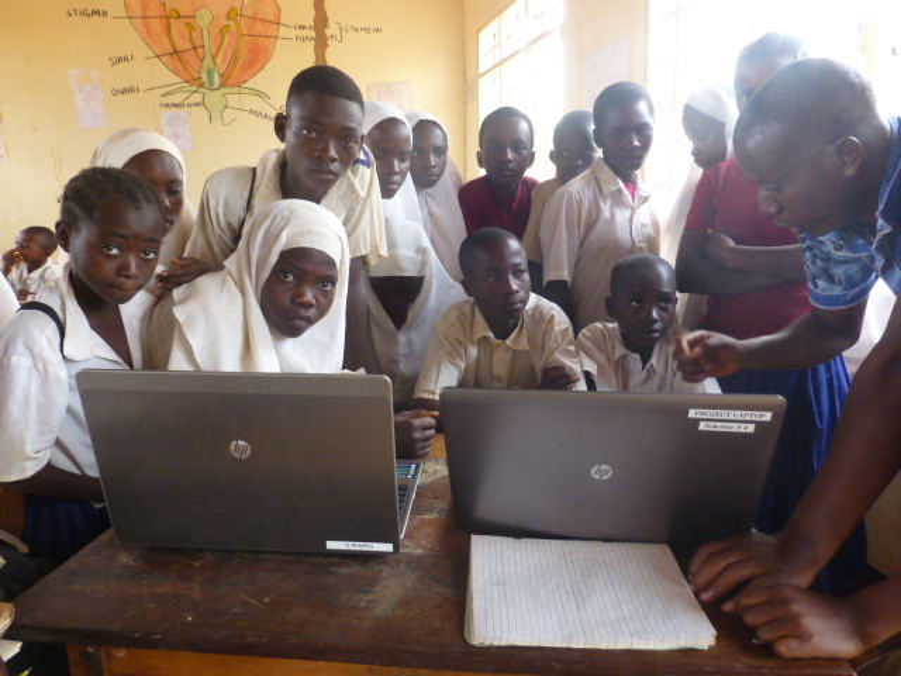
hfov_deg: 71.6
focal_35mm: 24
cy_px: 338
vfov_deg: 56.8
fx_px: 625
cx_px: 450
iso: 400
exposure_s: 1/50
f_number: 3.3
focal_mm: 4.3
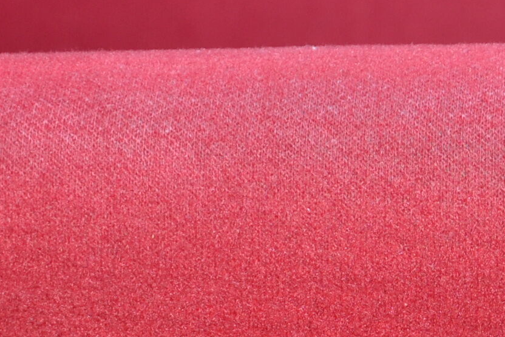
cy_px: 183
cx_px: 529
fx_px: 2622
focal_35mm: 187
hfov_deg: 10.9
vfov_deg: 7.3
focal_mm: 30
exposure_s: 1/60
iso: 200
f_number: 5
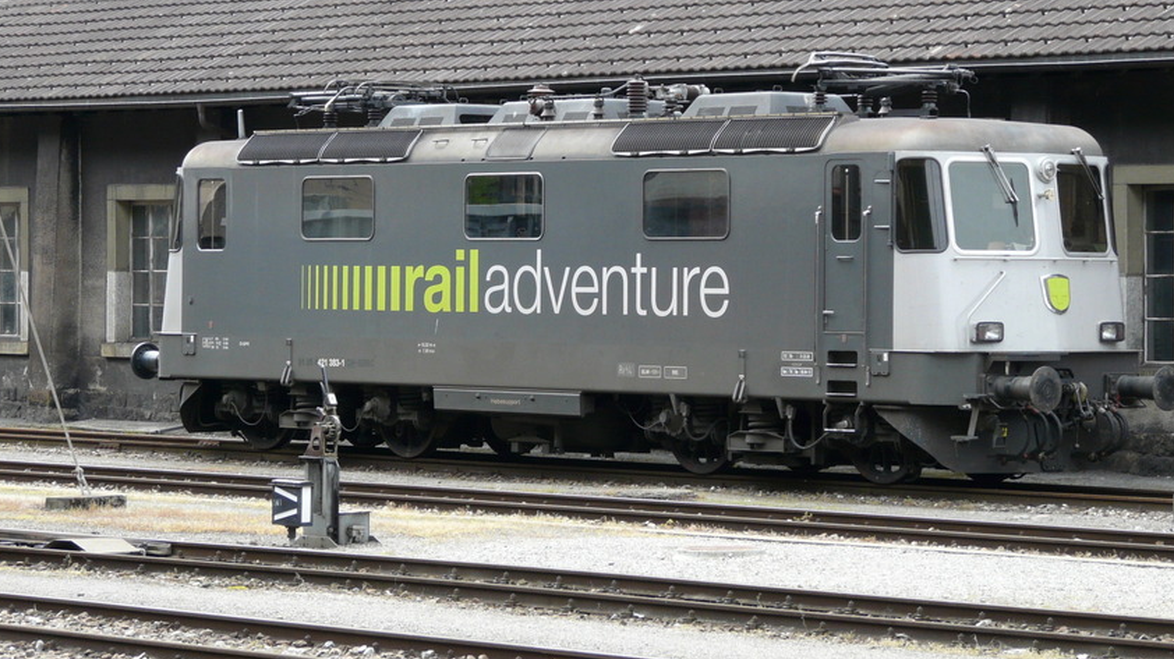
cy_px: 248
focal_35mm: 145
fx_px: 4512
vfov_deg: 8.4
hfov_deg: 14.8
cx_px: 676
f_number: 4
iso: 100
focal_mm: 18.3
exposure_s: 1/250
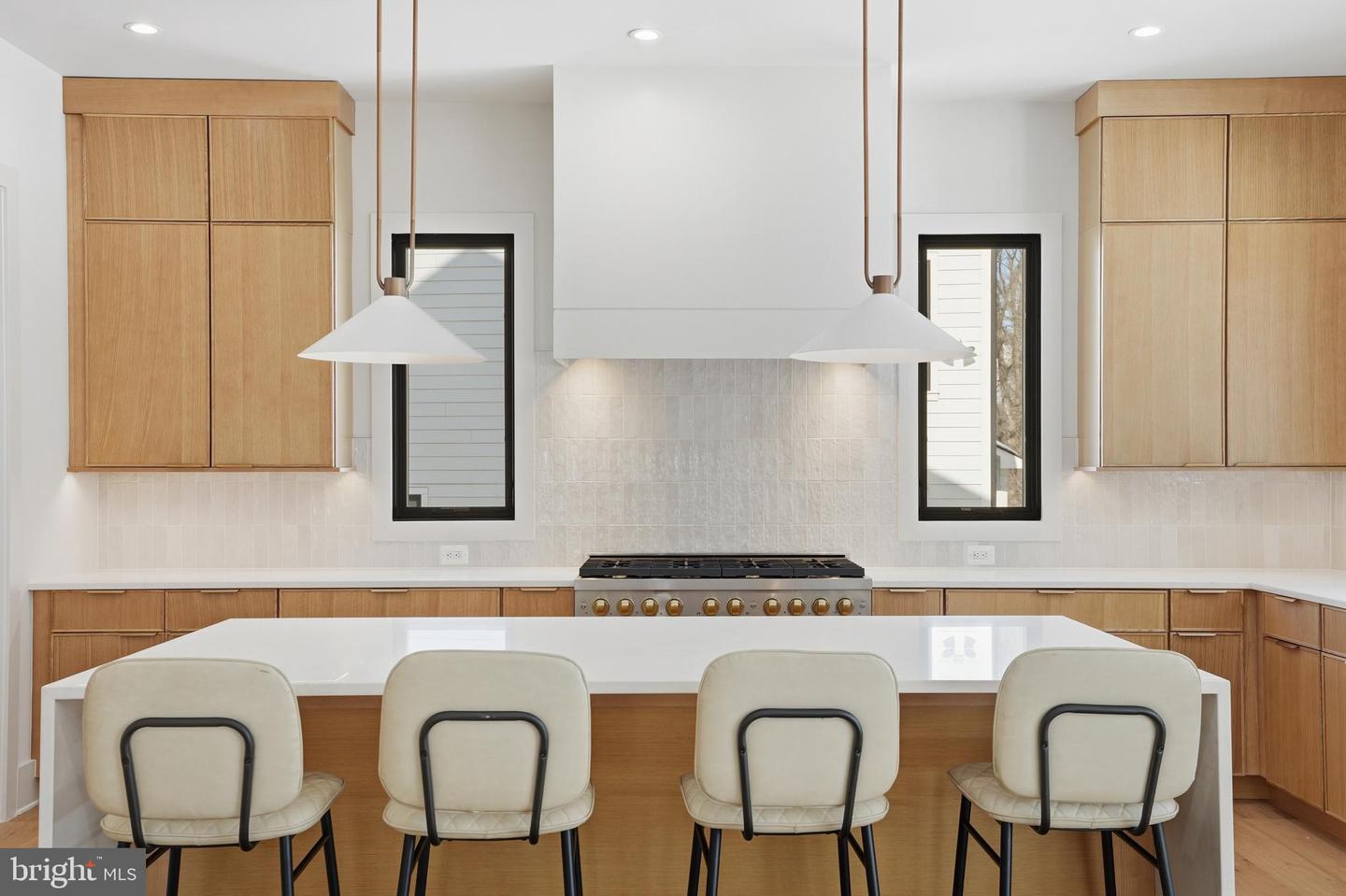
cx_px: 673
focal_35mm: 35
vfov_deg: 37.8
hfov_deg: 54.5
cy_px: 448
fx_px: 1308
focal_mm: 35
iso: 400
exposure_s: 1/640
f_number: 8
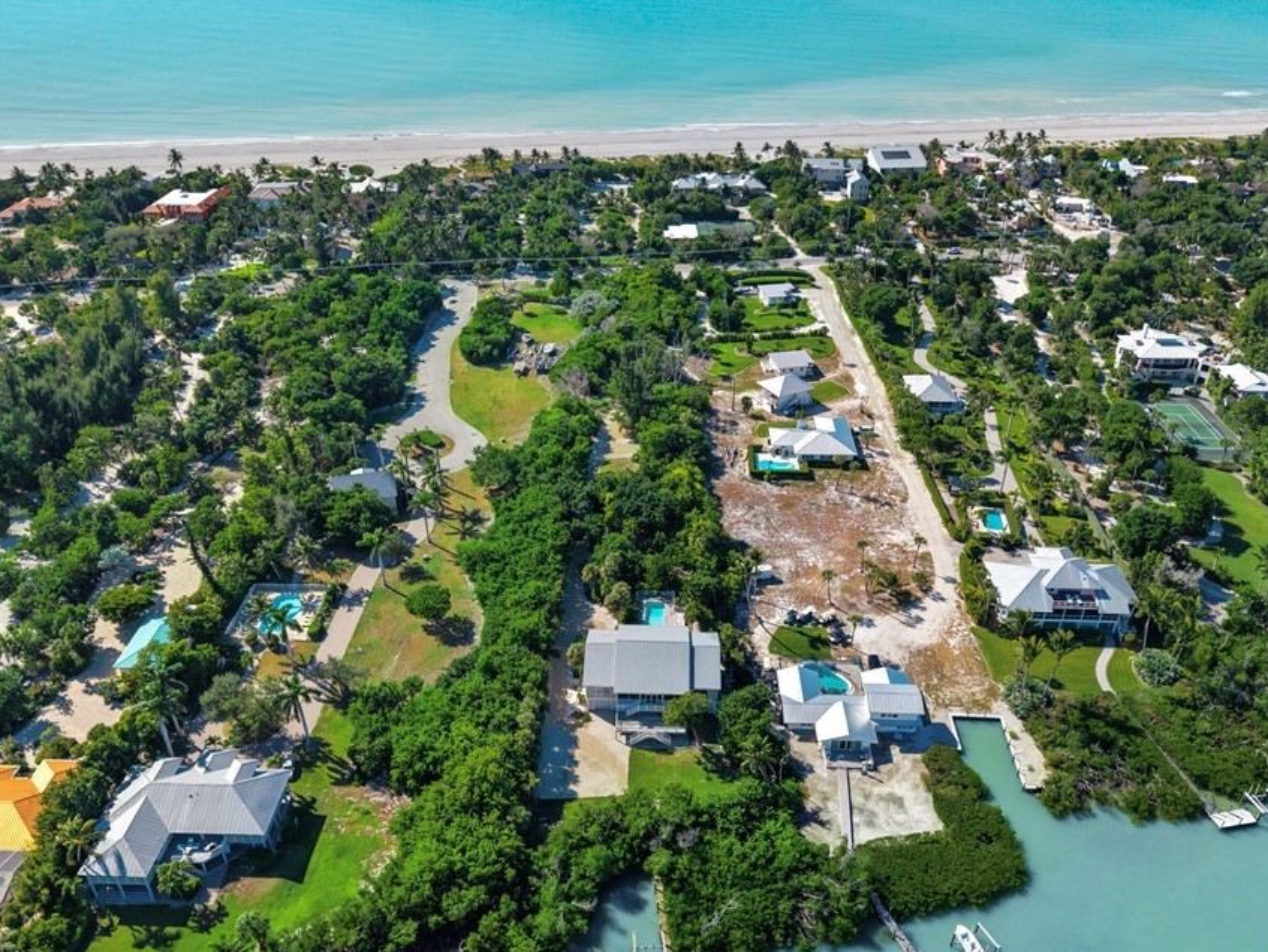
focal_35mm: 29
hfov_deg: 61.6
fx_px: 1063
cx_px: 650
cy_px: 554
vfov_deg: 48.1
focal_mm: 8.67
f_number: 1.8
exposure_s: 1/640
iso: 100
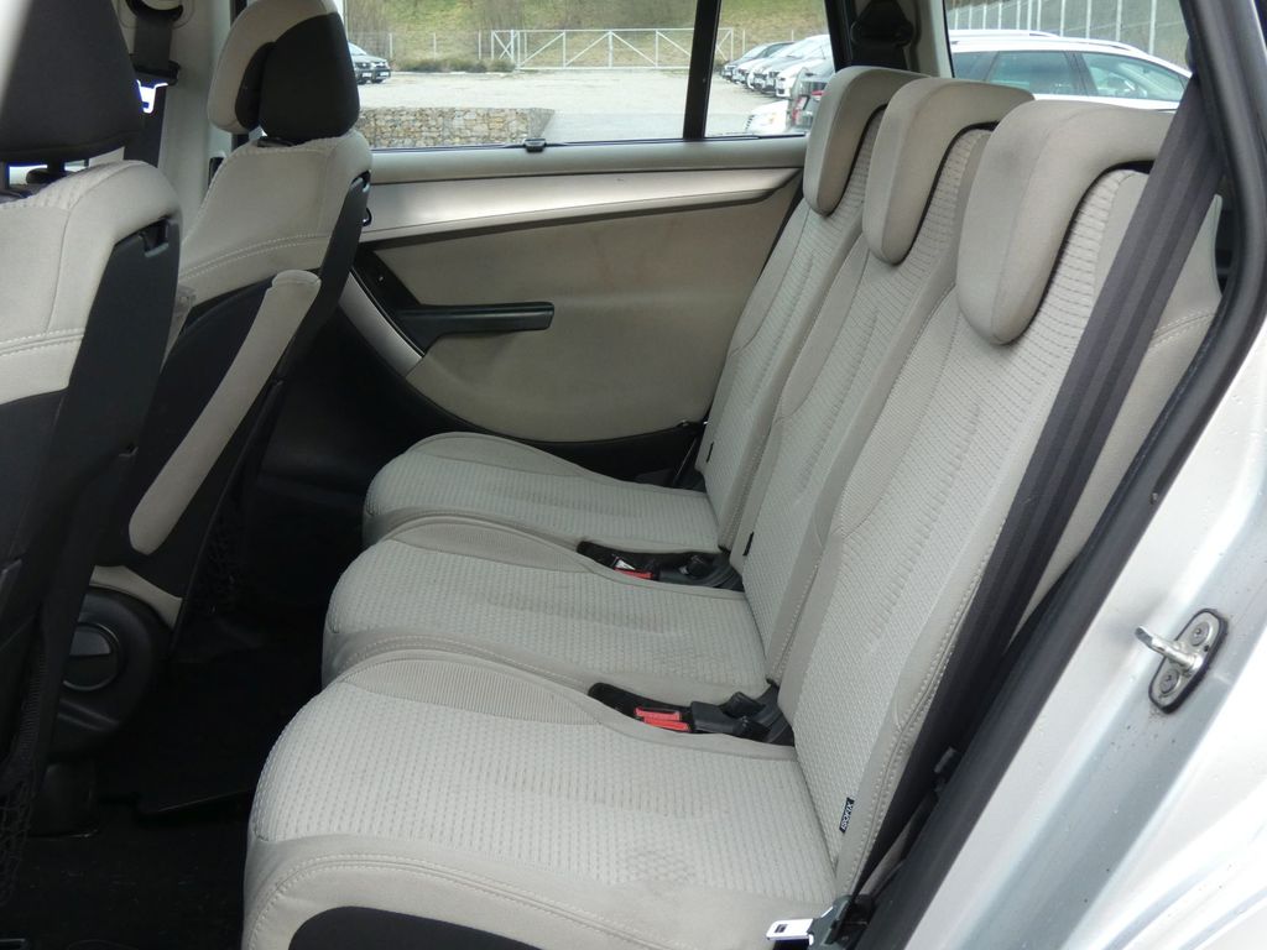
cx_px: 634
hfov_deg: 39.7
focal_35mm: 48
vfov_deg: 30.3
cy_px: 475
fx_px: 1757
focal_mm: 8.6
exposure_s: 1/80
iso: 200
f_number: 3.8
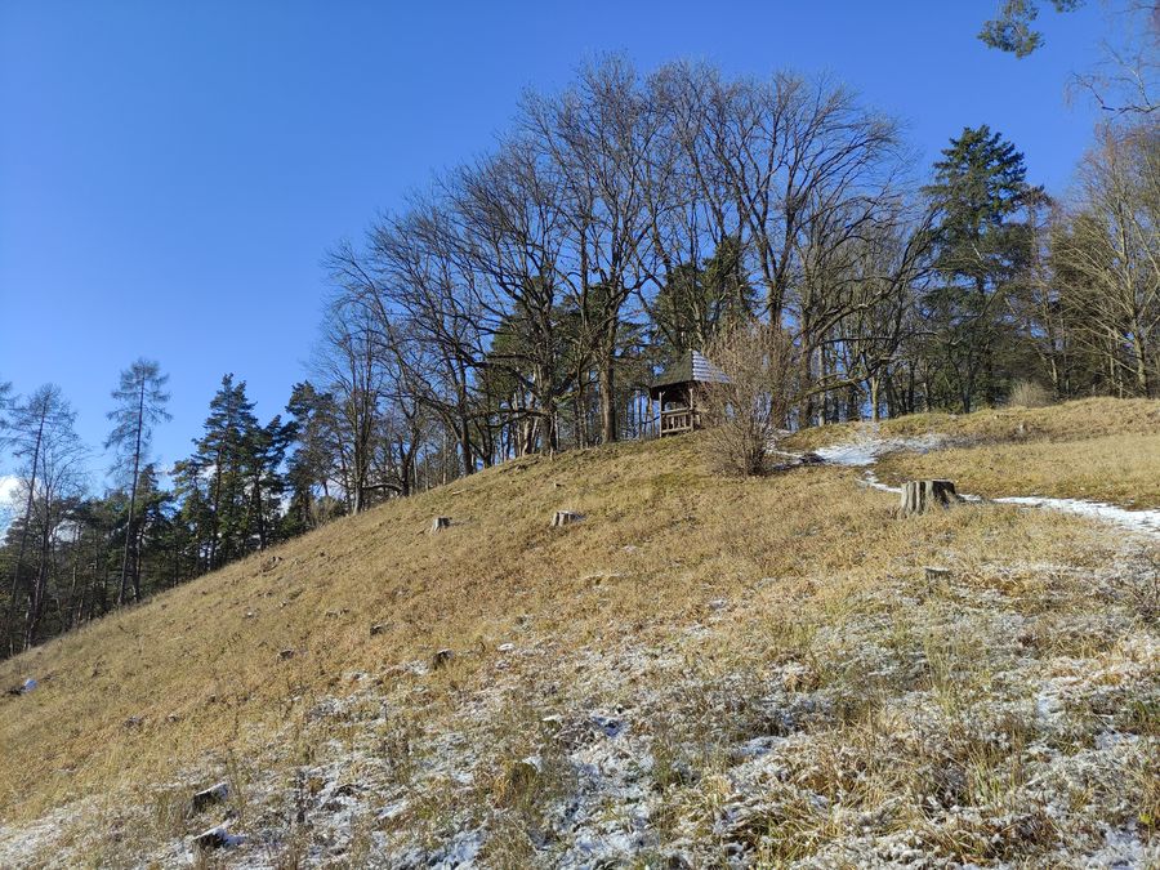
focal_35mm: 25
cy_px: 435
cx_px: 580
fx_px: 838
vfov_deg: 54.9
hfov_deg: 69.4
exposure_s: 1/1129
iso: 100
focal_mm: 5.43
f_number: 1.89
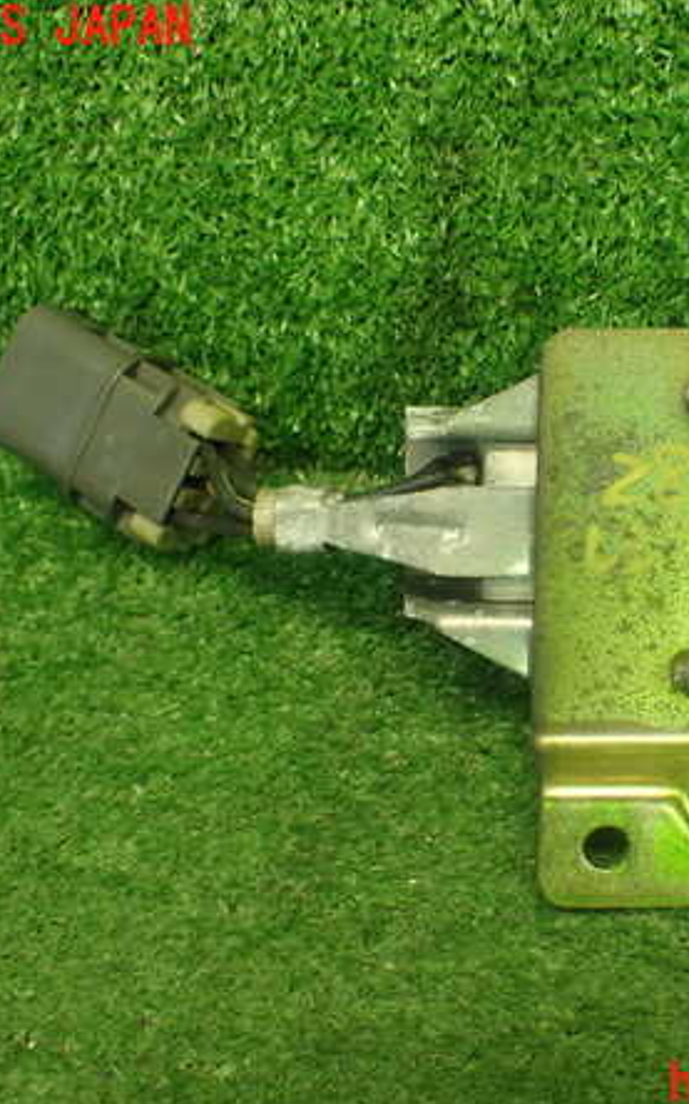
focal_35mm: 43
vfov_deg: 46.2
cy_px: 557
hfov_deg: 29.5
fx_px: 1294
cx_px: 485
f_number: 2.3
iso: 640
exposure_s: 1/125
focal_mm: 5.4
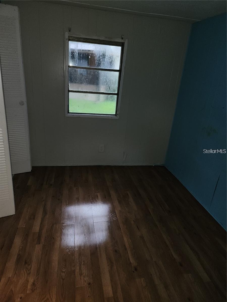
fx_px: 201
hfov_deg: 58.9
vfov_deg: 73.9
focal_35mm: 23
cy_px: 151
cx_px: 114
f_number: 1.8
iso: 125
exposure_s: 1/17
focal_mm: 6.4
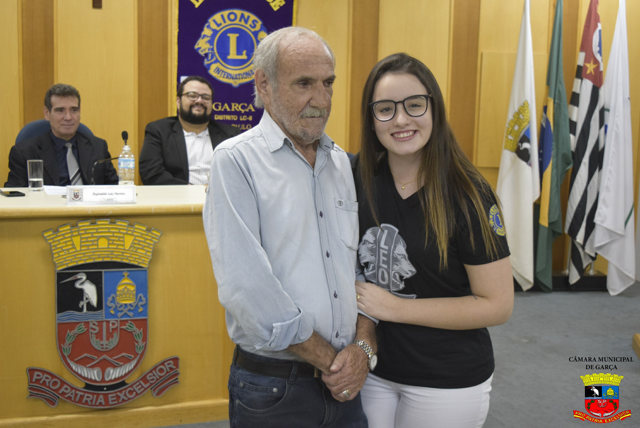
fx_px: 854
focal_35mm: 48
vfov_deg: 28.1
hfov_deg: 41.1
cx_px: 320
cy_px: 214
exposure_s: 1/160
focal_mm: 32
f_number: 4.5
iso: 2200
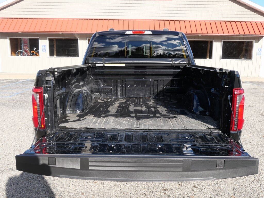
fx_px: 244
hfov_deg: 56.8
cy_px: 99
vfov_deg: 44.2
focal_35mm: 32
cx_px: 132
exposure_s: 1/320
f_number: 6.3
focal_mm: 16
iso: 200
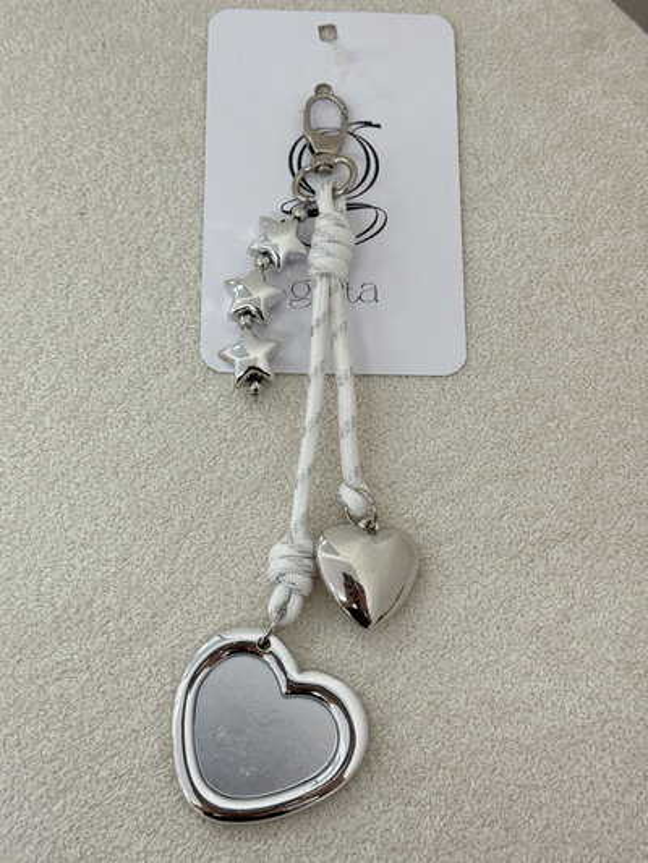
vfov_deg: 39.6
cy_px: 432
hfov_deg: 30.3
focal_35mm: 48
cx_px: 324
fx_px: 1198
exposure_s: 1/50
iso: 80
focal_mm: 6.76
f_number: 1.78
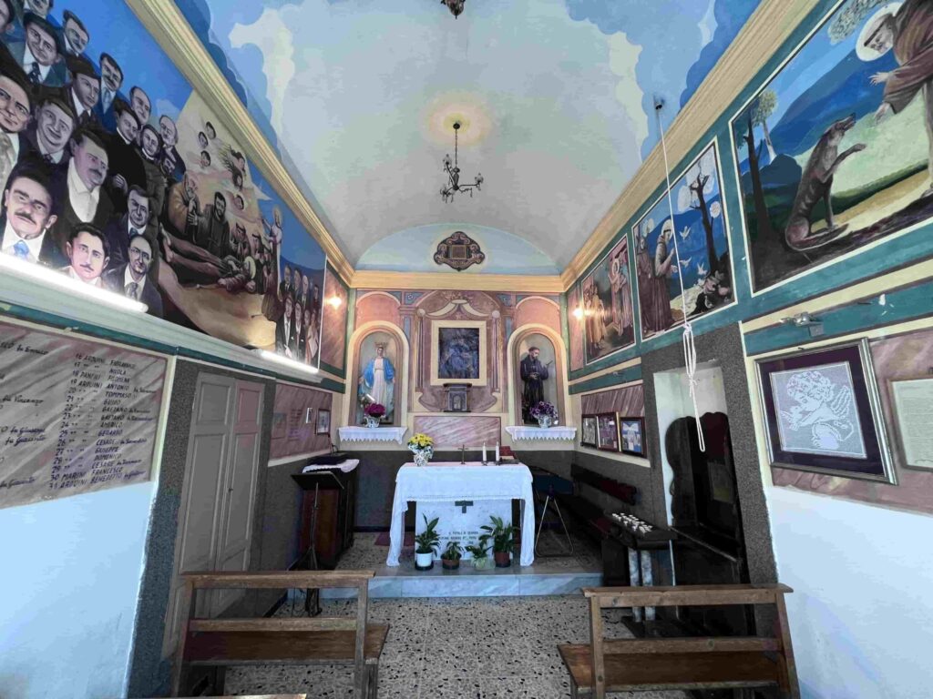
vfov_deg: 89.9
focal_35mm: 13
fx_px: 350
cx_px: 466
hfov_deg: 106.2
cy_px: 350
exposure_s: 1/50
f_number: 1.8
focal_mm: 1.57
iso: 200
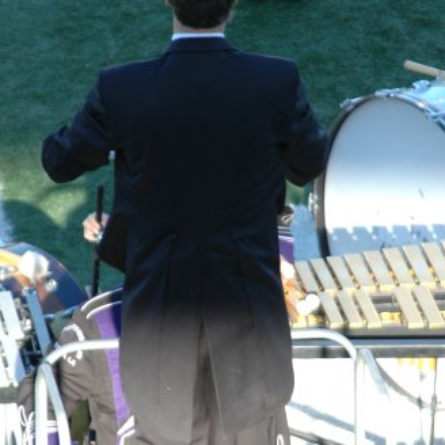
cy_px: 250
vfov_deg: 1.9
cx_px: 214
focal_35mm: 932
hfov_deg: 1.9
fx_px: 13555
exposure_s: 1/125
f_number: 5.6
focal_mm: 400
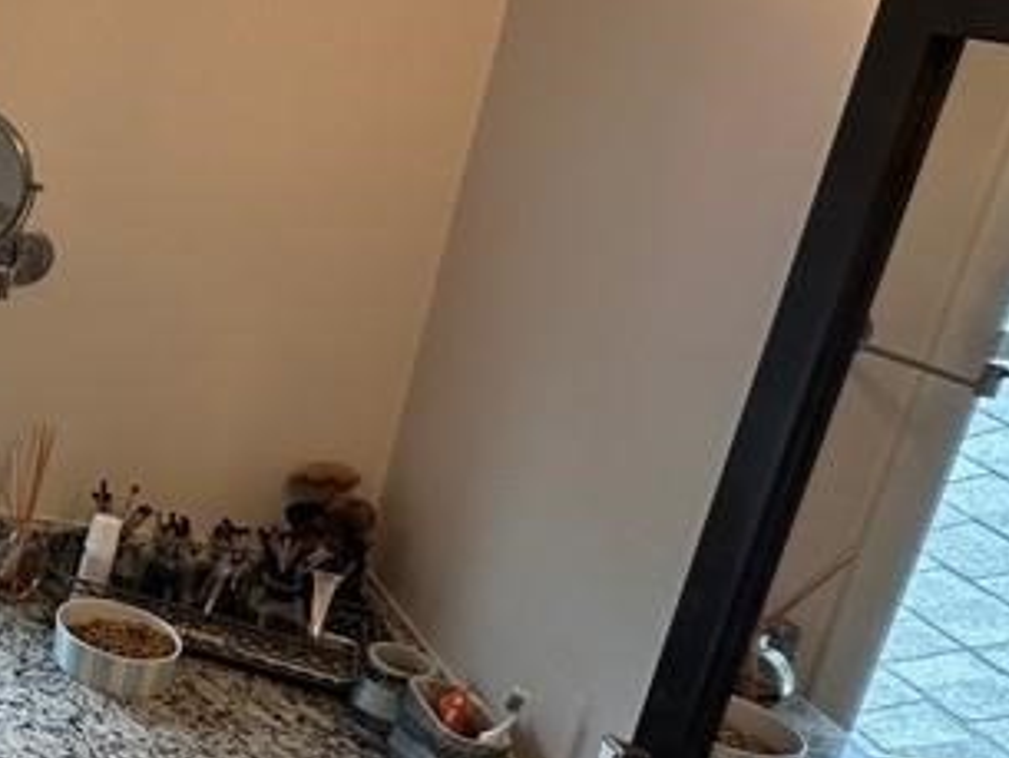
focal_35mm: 47
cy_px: 255
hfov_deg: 26.5
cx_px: -566
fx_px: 1371
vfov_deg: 30.7
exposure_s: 1/120
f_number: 2.2
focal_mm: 2.22
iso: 50
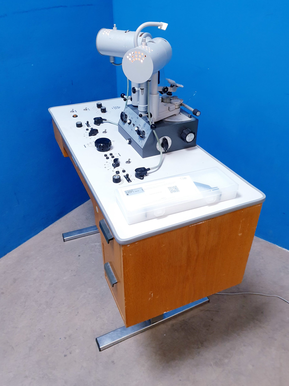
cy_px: 192
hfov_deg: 51.4
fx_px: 301
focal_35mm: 27
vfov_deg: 65.3
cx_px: 141
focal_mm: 4.3
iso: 320
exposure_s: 1/50
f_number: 2.4
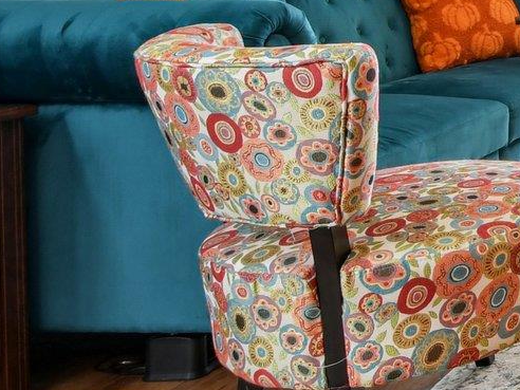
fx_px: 901
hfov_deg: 20.5
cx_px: 971
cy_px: -98
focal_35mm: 60
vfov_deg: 22.2
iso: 400
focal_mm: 10
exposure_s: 1/30
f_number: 8
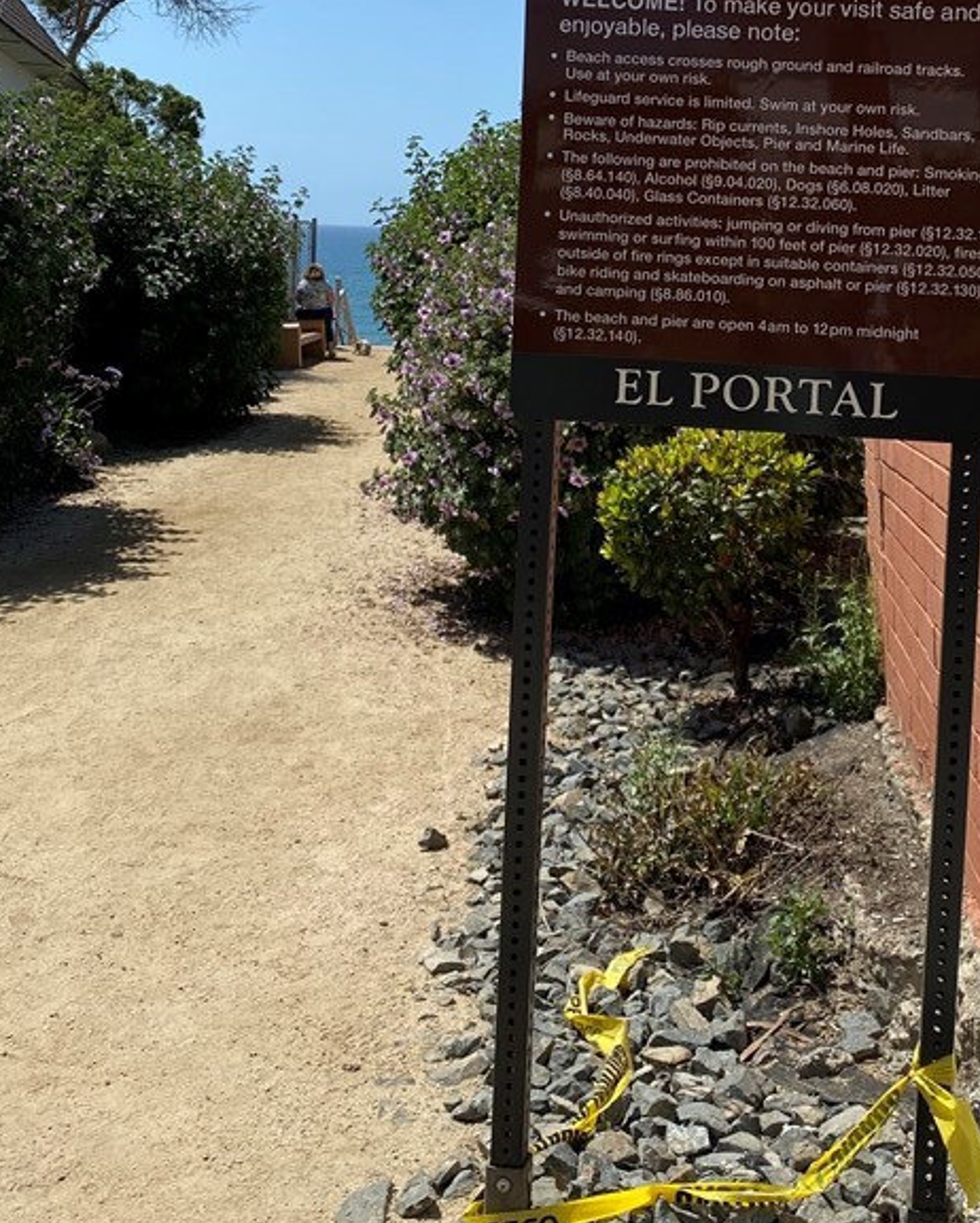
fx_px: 1631
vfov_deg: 39.8
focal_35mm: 45
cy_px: 278
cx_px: 751
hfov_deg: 32.7
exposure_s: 1/4292
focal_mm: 4.25
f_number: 1.8
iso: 32
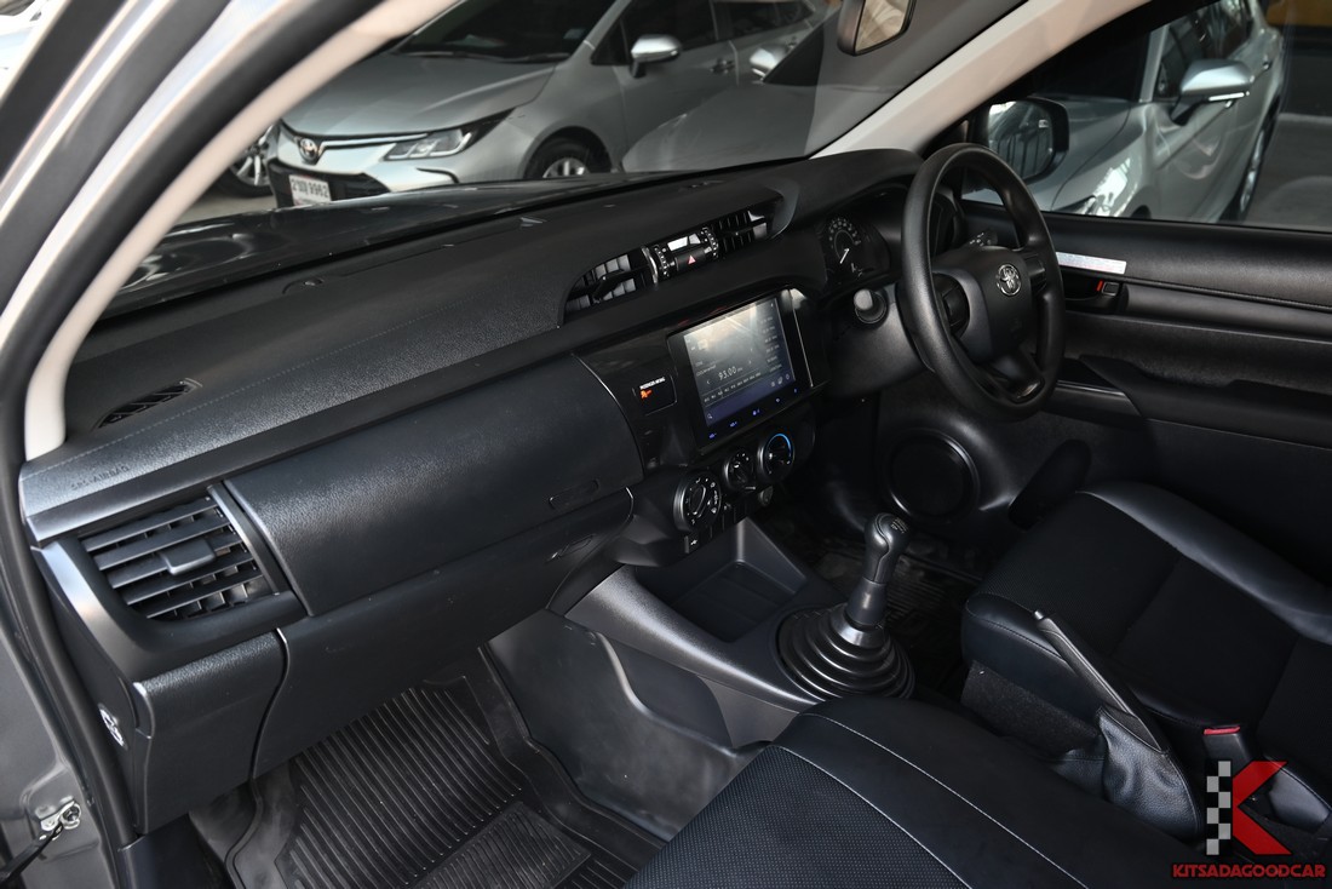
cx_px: 666
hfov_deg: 70.4
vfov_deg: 50.4
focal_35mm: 26
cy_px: 444
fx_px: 944
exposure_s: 1/30
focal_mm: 25.5
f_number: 5.6
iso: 280
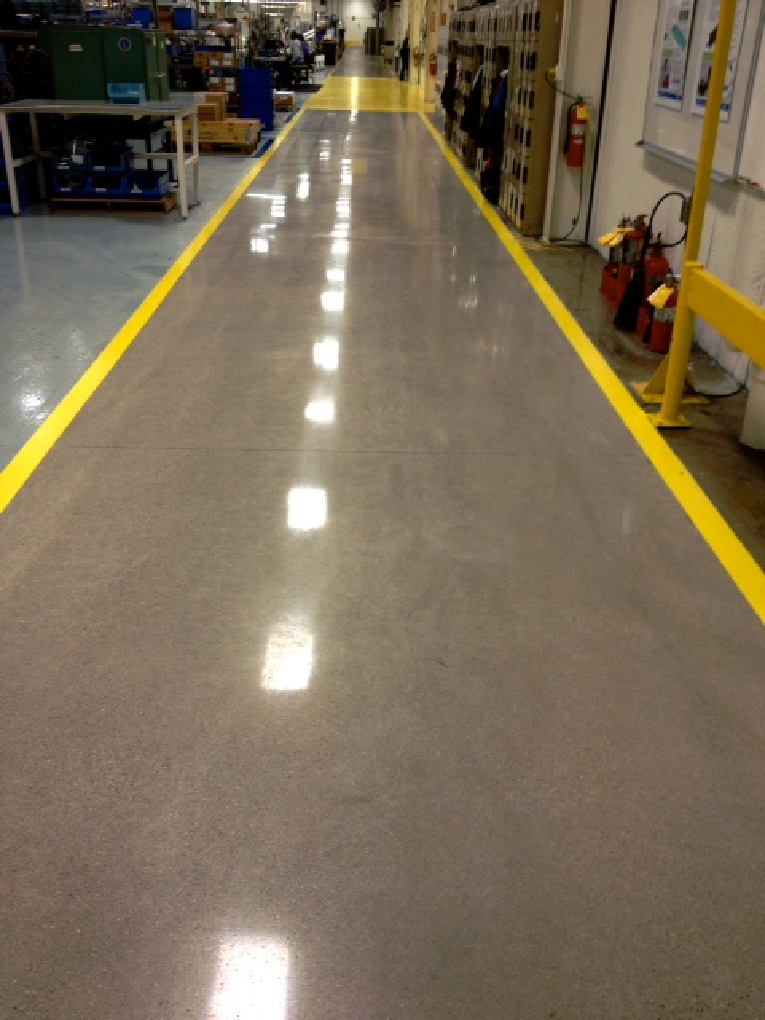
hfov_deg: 40.7
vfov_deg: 52.6
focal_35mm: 35
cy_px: 510
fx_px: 1031
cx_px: 382
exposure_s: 1/20
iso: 80
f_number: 2.4
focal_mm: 4.28
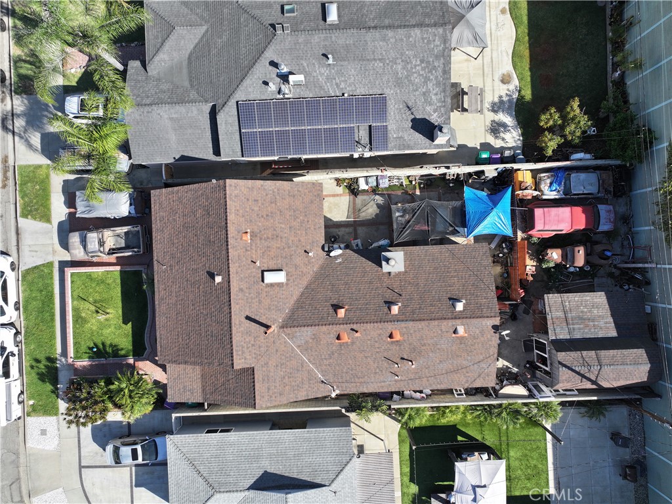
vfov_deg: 56.8
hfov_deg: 71.6
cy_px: 252
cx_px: 336
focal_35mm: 24
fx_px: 466
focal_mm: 12.29
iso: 140
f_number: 2.8
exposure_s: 1/1000
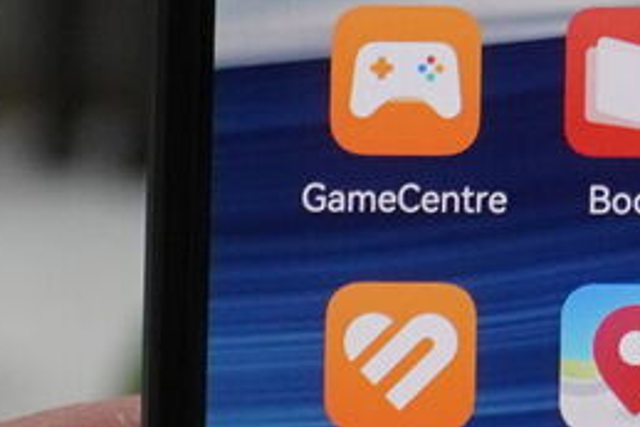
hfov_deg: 7.5
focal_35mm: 267
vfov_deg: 5.1
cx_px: 1189
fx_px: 4749
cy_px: -202
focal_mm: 24
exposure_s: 1/125
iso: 640
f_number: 5.6
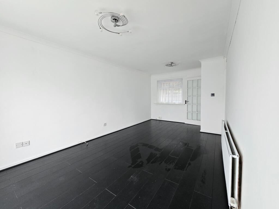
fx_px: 105
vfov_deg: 89.9
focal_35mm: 13
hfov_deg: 106.2
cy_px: 104
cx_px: 140
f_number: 2.2
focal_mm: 2.2
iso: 64
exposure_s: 1/70.8
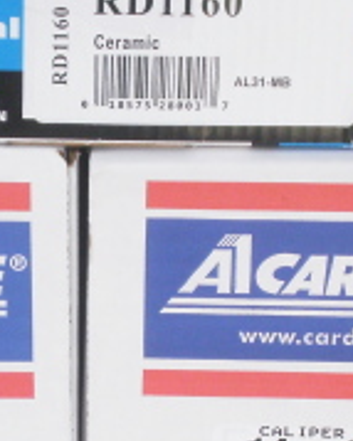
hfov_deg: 7.5
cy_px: 451
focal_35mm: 206
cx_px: 99
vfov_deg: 9.3
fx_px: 2693
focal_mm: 10.3
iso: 100
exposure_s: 1/250
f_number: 5.9
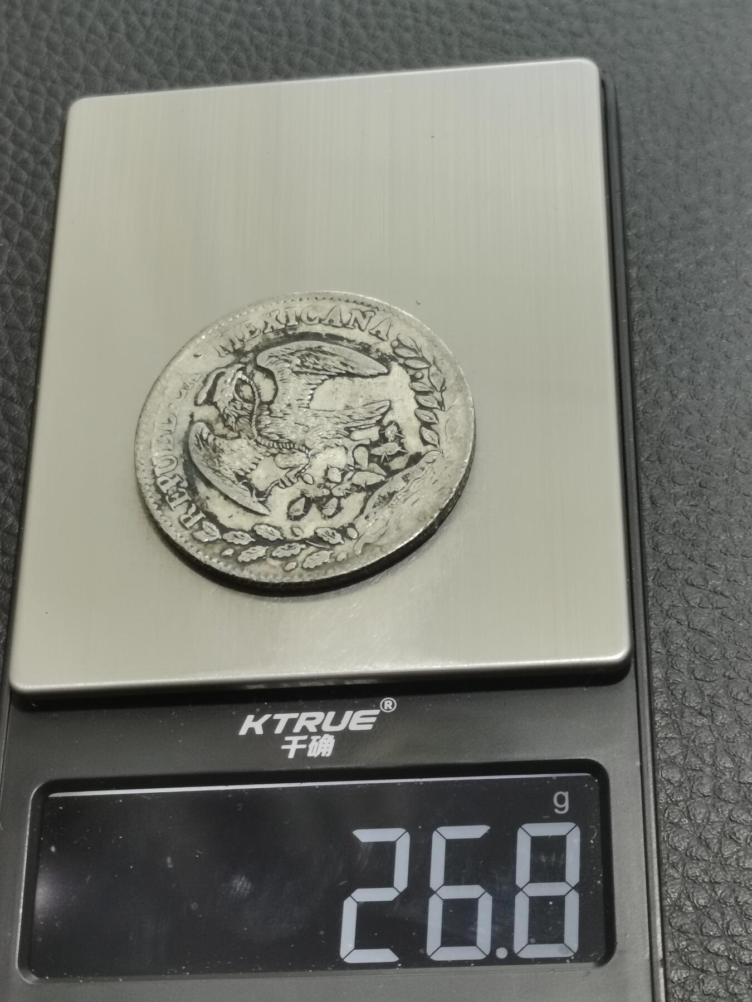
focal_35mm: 74
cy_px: 501
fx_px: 2143
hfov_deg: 19.9
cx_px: 376
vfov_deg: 26.3
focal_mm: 5.58
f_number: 1.8
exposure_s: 1/100
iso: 100
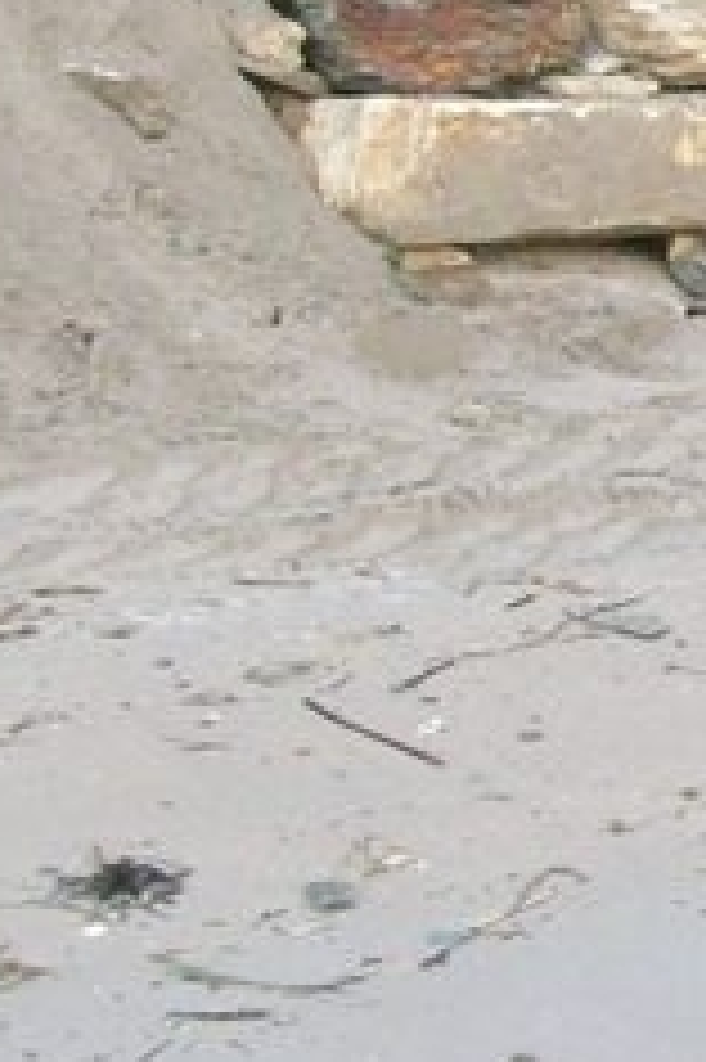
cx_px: 1749
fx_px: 3535
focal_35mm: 120
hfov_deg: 9.9
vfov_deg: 16.9
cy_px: 171
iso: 160
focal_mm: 5.7
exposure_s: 1/67
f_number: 2.8
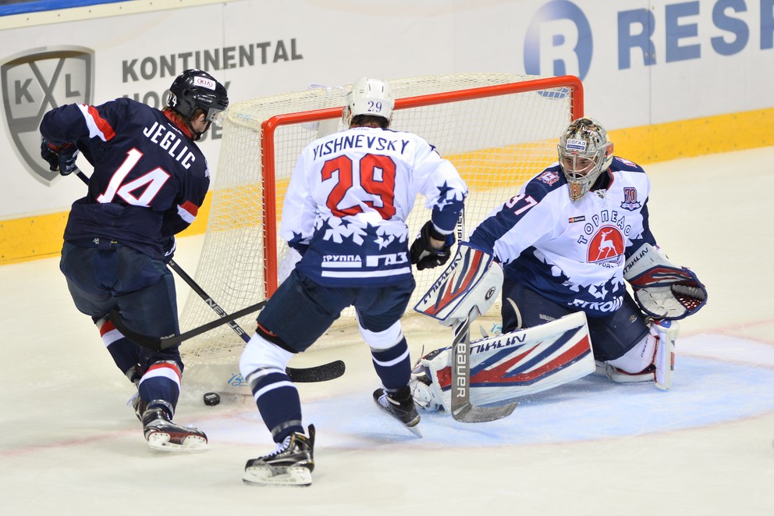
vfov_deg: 4.6
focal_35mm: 300
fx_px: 6448
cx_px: 387
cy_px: 258
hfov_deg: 6.9
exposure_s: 1/1250
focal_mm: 300
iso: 2000
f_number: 4
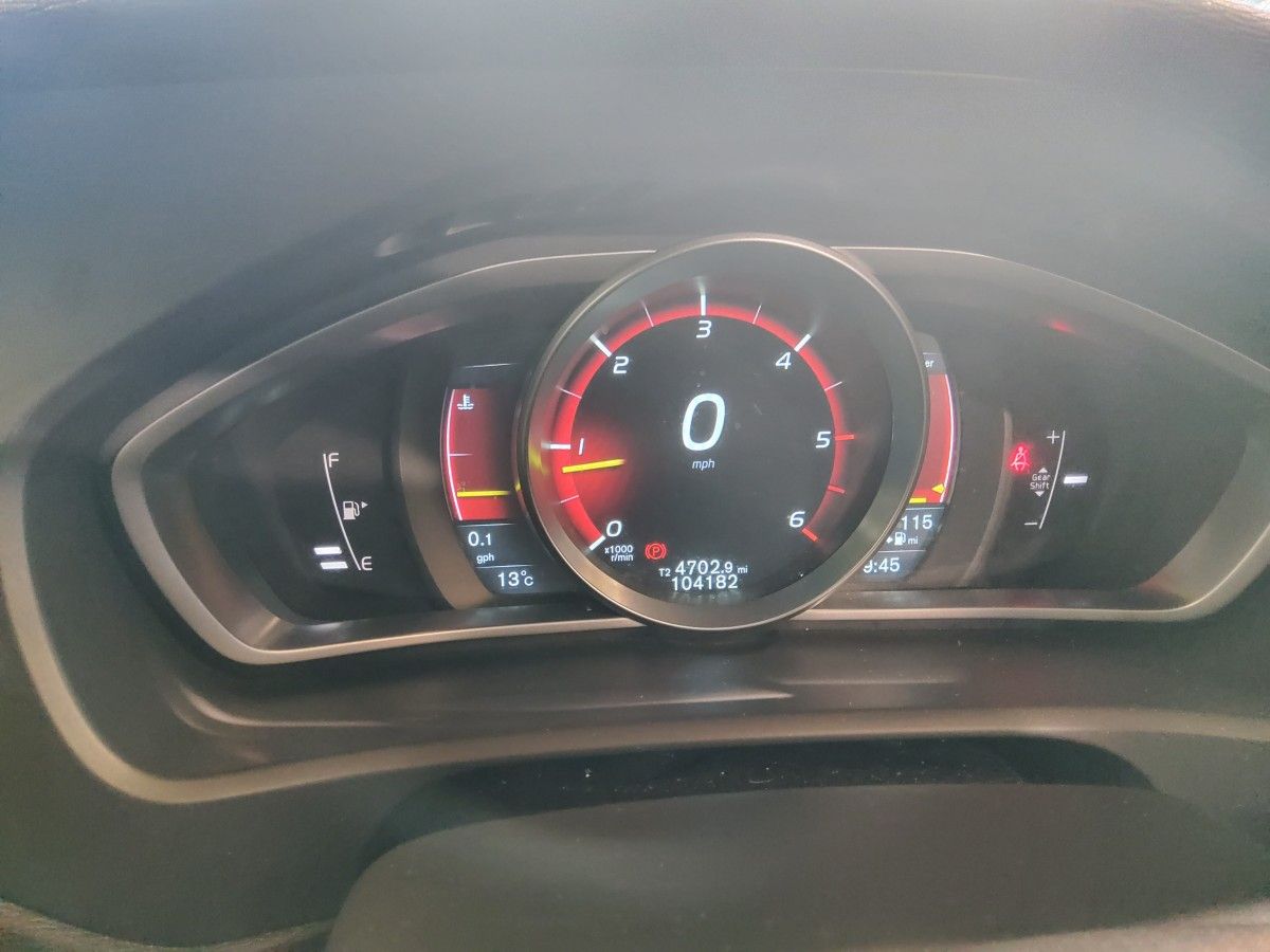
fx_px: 954
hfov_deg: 67.3
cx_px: 635
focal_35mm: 26
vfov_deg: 53.1
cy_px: 476
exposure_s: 1/33
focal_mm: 3.08
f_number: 2
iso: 1000
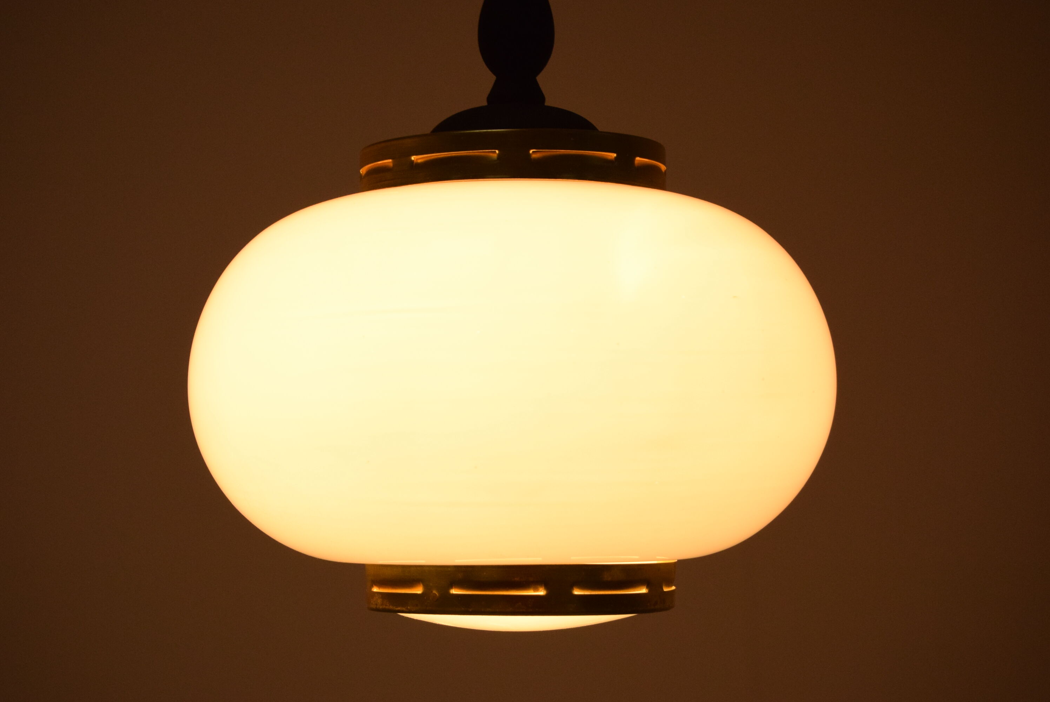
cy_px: 351
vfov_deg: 16.6
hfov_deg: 24.6
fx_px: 2408
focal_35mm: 82
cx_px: 525
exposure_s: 1/250
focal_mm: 55
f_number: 8
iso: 1600
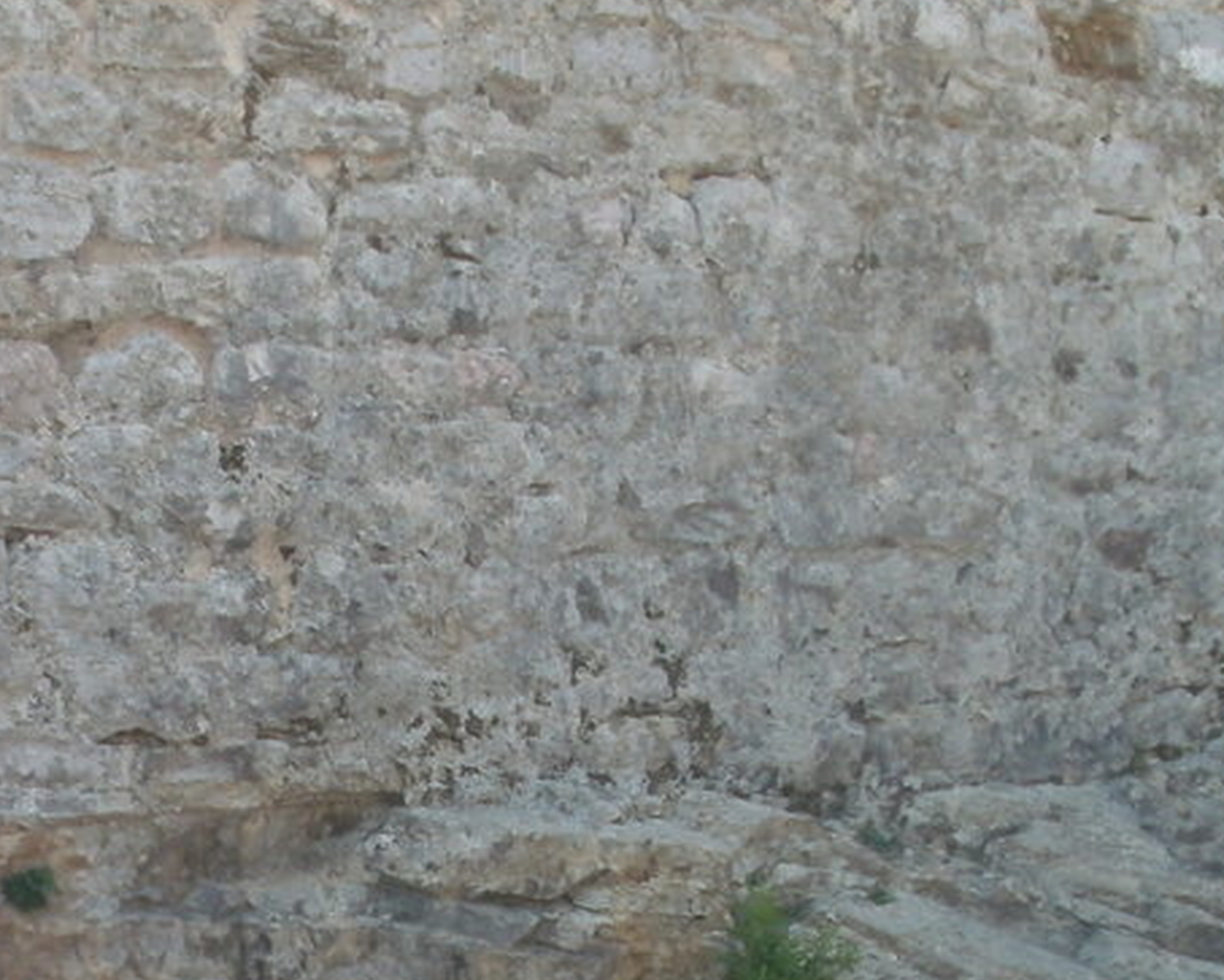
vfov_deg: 16.2
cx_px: 76
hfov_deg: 20.1
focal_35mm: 93
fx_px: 3371
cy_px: 1026
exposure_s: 1/125
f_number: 5.6
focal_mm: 6.3
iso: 100
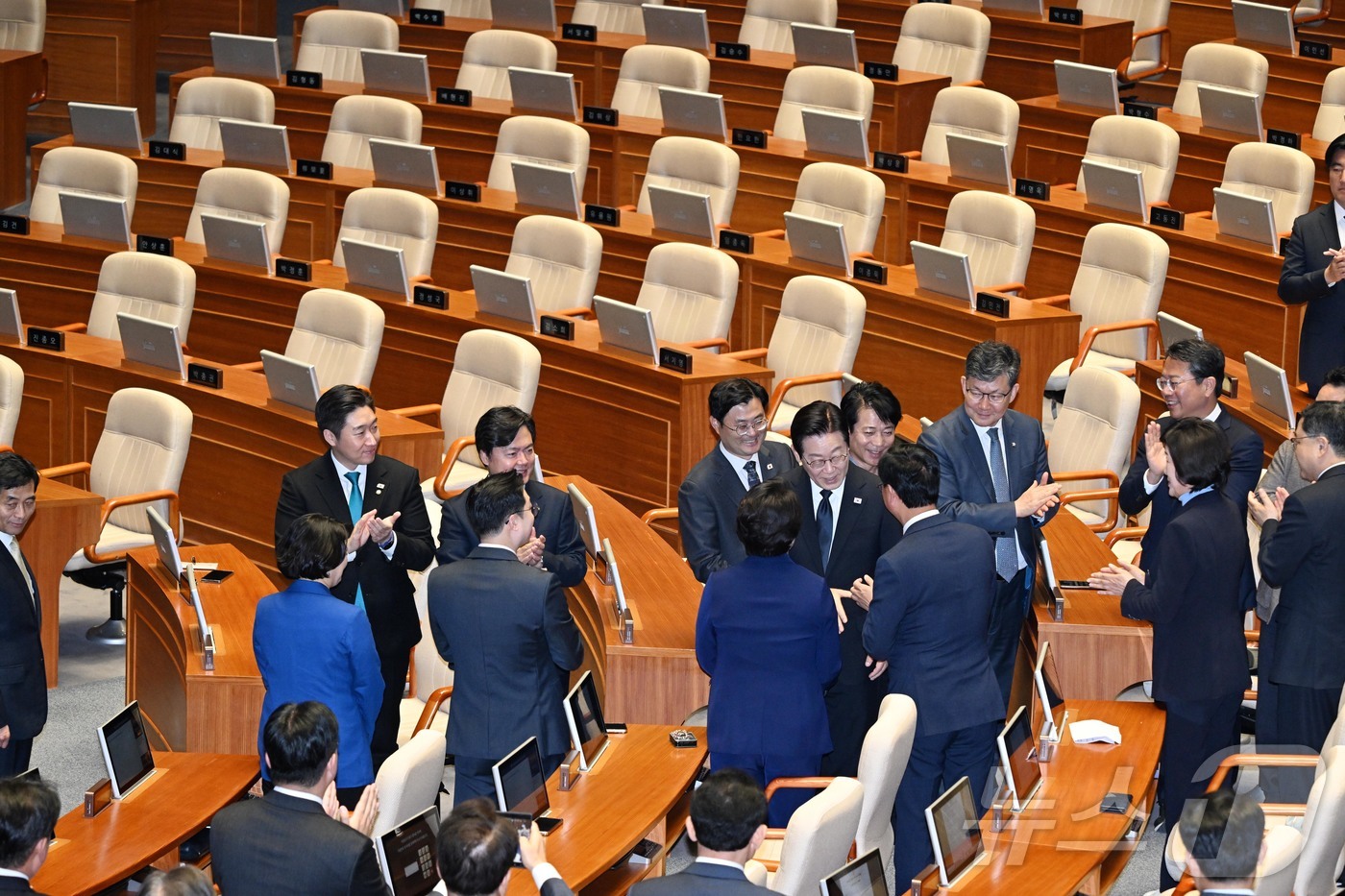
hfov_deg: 12.8
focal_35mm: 160
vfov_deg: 8.6
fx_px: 5977
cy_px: 448
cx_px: 672
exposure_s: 1/250
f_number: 7.1
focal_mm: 160
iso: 4000
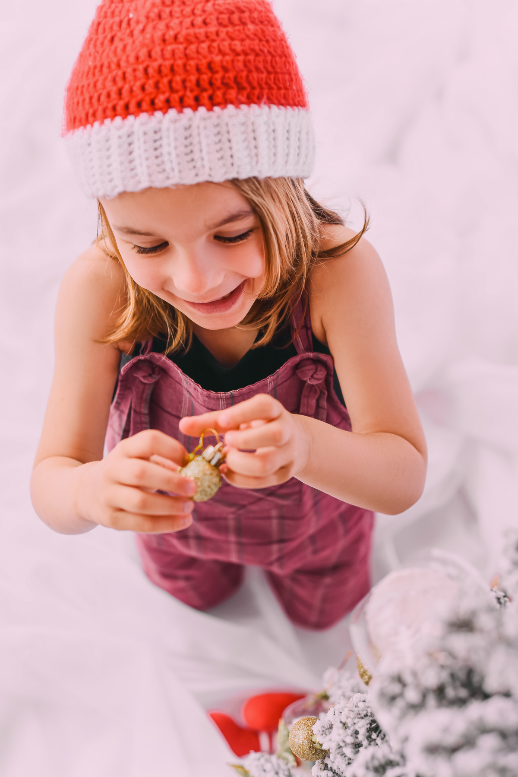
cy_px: 388
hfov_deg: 27.0
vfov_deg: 39.6
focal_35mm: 50
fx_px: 1078
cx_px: 259
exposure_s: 1/640
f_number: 2.8
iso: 100
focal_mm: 50
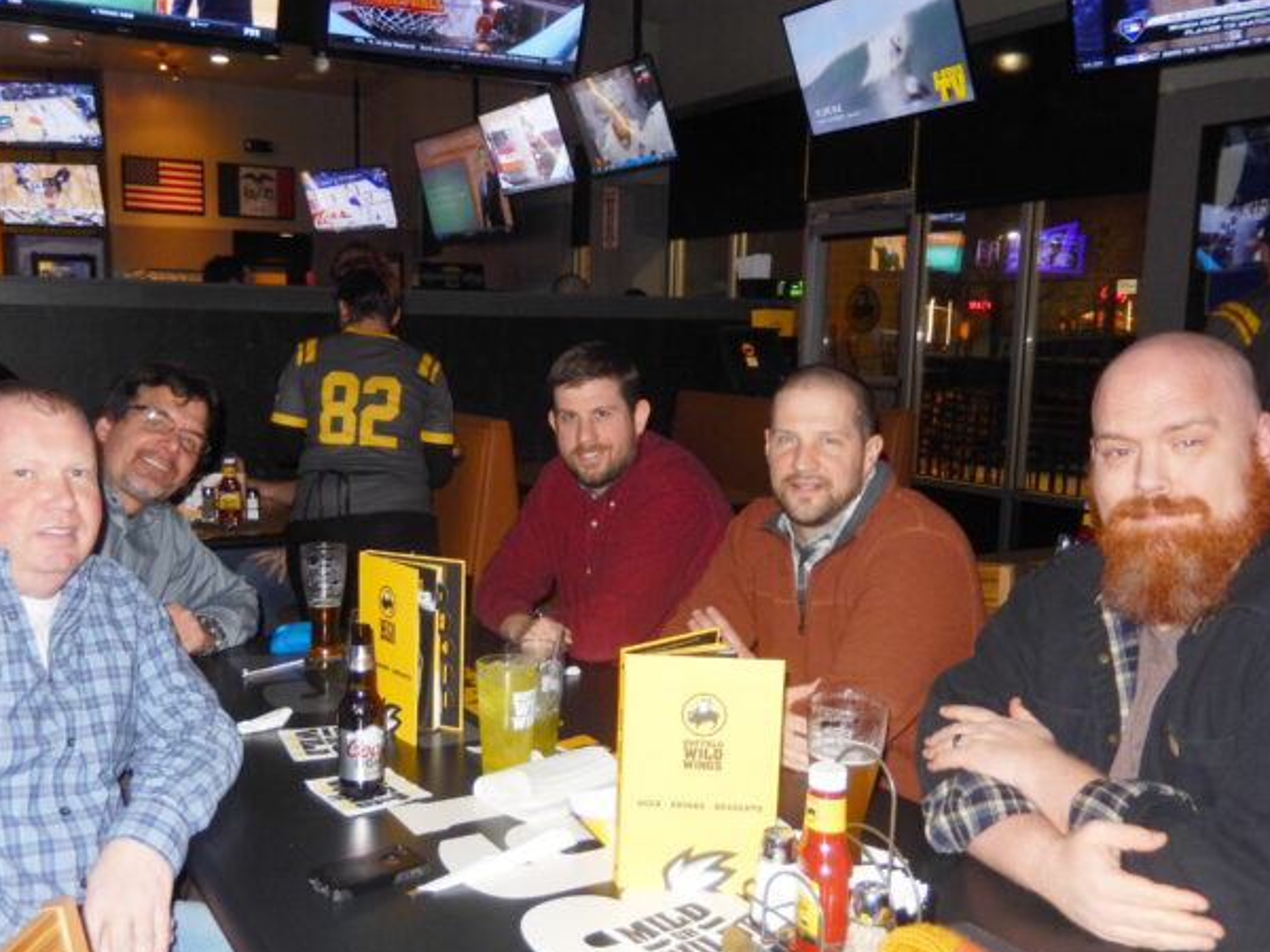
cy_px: 523
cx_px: 527
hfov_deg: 56.5
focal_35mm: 32
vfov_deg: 44.1
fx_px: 1174
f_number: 3.4
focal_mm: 4.5
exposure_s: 1/30
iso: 200
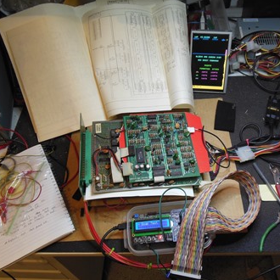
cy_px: 139
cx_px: 164
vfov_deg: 54.0
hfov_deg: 53.8
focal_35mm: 30
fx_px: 275
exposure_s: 1/30
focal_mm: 4.5
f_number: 3.2
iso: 160
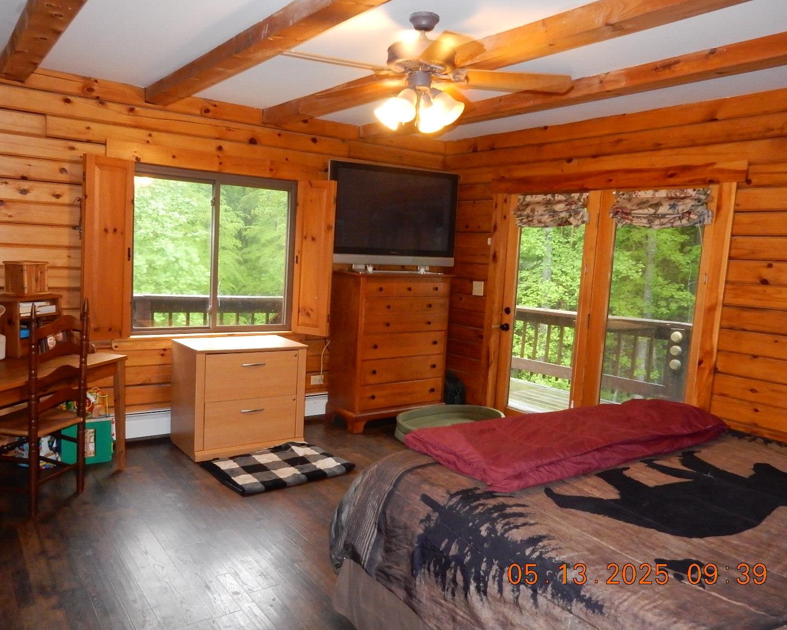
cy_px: 316
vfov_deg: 53.2
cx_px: 370
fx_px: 629
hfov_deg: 64.0
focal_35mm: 27
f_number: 3.7
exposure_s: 1/30
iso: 640
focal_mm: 4.5
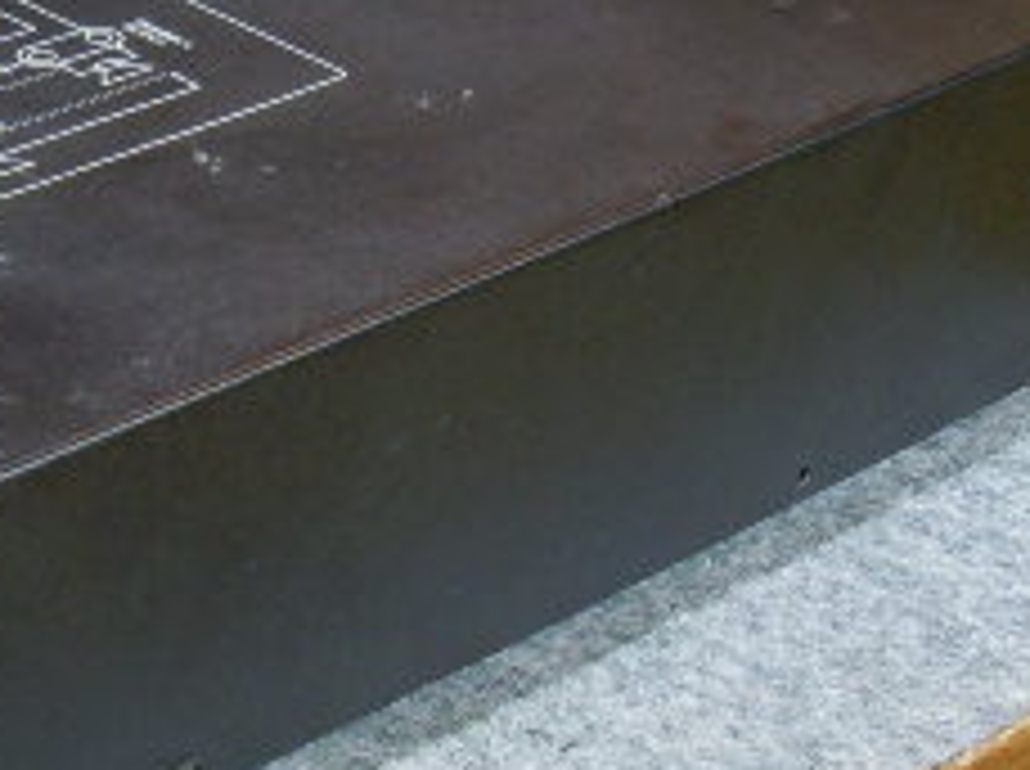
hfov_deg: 15.2
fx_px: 3743
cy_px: 342
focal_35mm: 126
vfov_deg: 11.7
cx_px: -139
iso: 400
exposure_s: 1/8
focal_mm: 8.1
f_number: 3.8
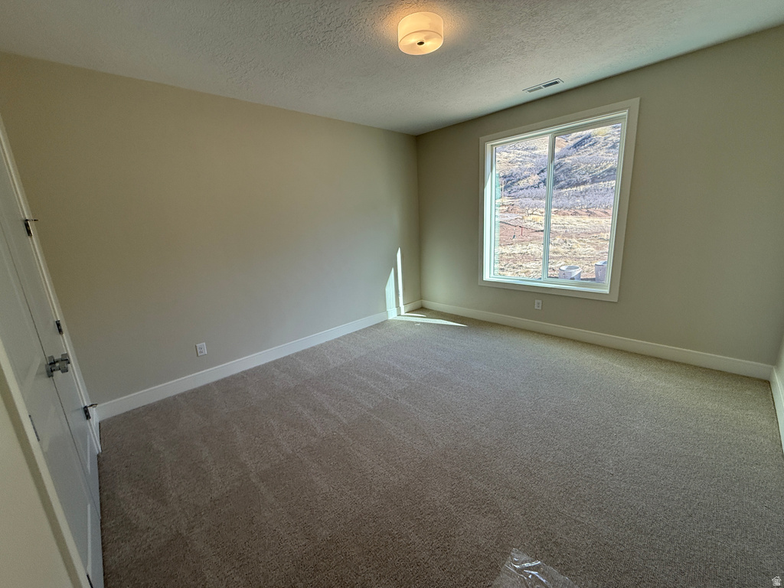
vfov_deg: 85.7
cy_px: 294
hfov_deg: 102.1
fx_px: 317
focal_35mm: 14
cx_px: 392
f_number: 2.2
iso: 64
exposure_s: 1/213
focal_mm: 2.22
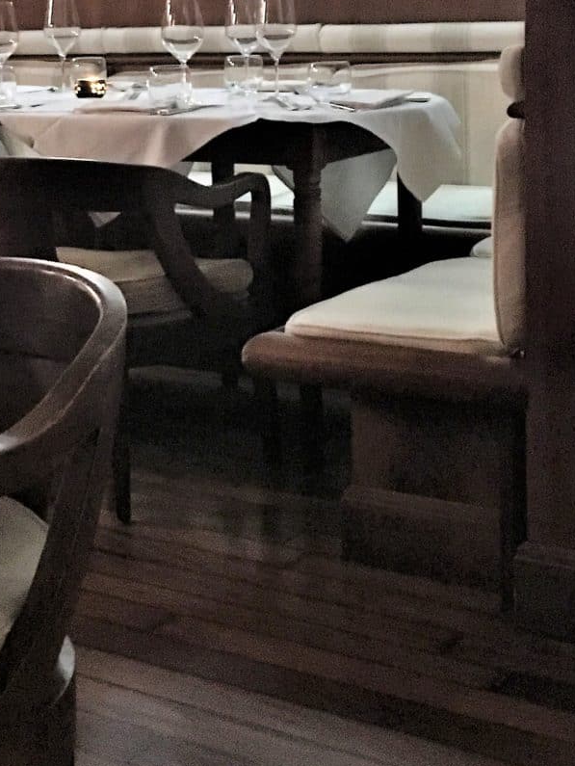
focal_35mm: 70
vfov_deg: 27.4
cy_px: 185
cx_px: 155
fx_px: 1549
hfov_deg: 20.9
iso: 640
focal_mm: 4.15
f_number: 2.2
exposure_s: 1/17
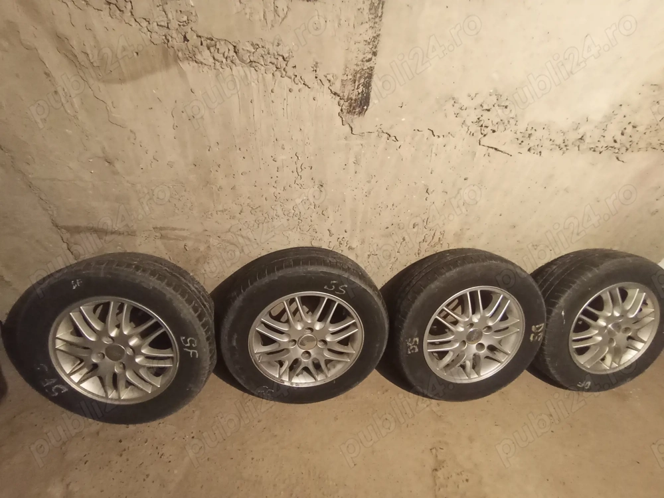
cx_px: 332
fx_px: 307
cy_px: 249
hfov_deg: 94.5
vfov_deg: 78.1
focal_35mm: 16
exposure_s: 1/20
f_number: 2.2
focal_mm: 1.65
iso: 1121
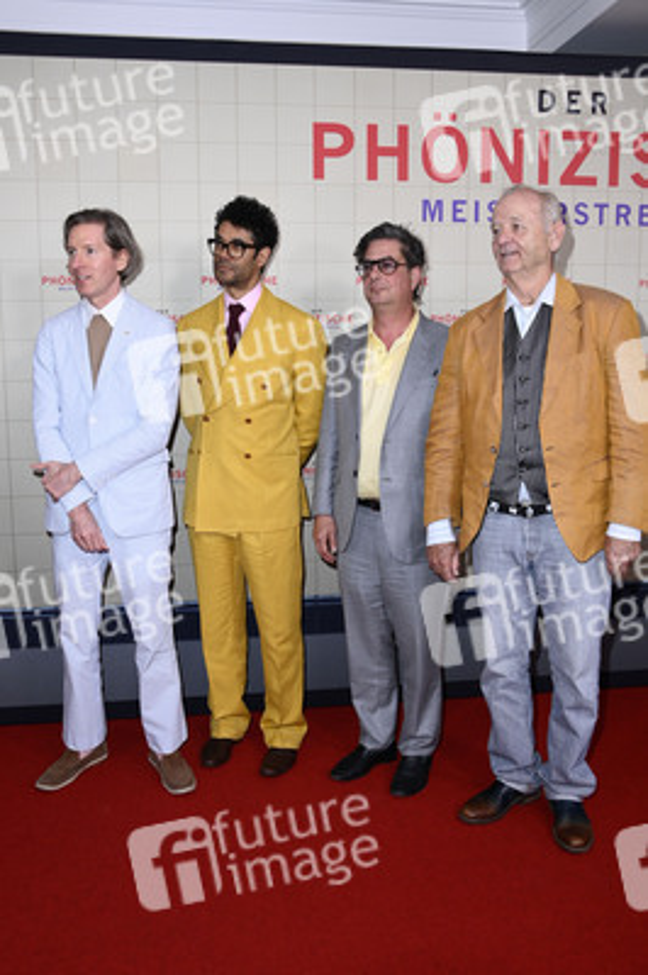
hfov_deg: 41.0
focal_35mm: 32
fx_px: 865
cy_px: 488
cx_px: 324
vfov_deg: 58.8
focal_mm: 32
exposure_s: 1/250
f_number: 5.6
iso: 800
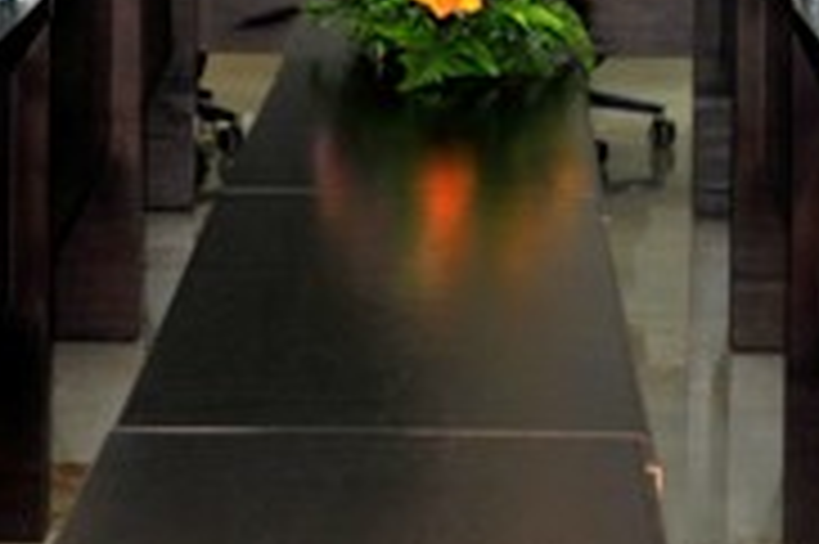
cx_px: 450
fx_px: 3841
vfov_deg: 8.0
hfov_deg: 12.2
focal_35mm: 169
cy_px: -265
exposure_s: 1/60
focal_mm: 48
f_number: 3.5
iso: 640
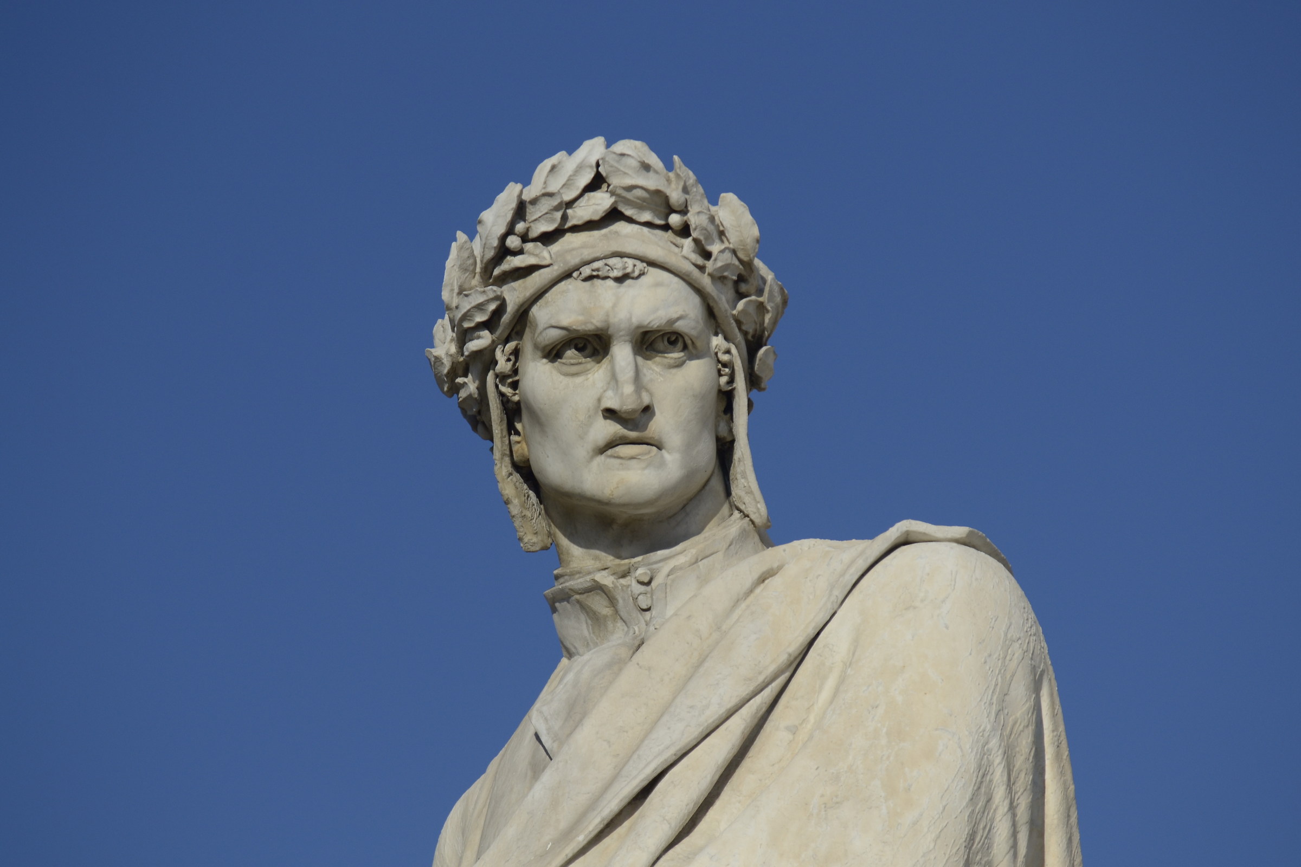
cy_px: 434
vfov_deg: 4.6
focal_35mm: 300
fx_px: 10841
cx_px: 650
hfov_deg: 6.9
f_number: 8
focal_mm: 200
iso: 200
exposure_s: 1/400
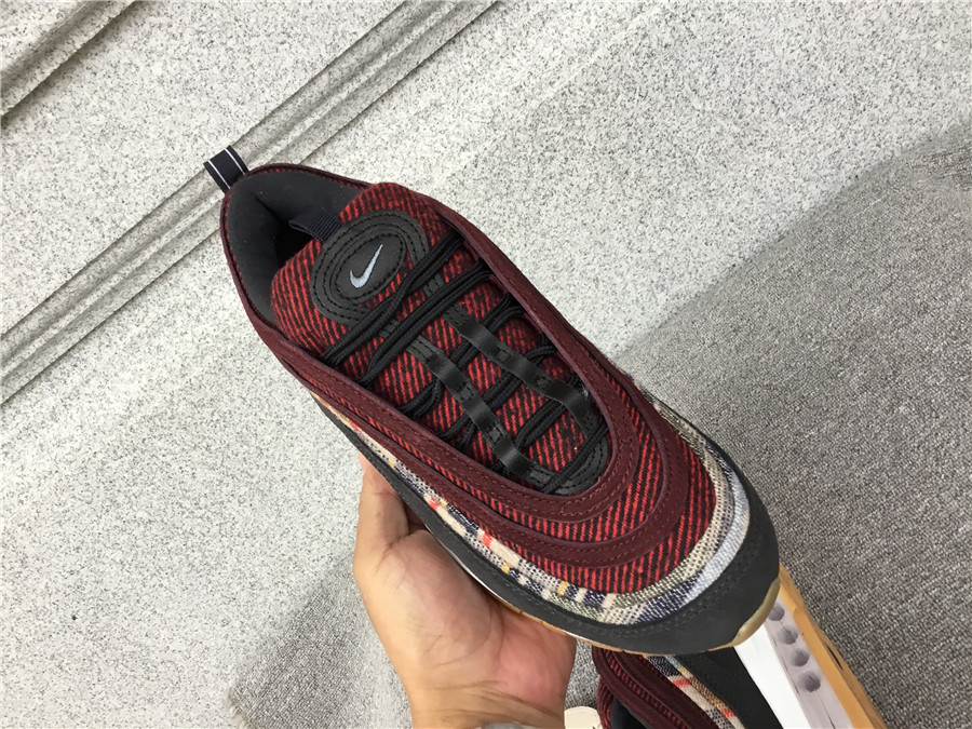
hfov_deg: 58.4
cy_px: 364
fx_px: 870
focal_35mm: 31
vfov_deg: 45.4
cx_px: 486
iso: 32
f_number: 2.4
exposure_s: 1/33
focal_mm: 3.3
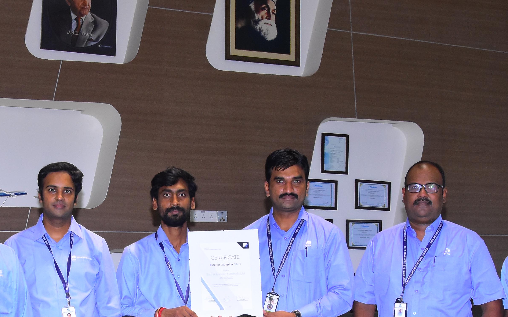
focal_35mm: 80
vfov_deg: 16.0
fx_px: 1111
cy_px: 301
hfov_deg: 25.6
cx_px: 162
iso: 1600
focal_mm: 21
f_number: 6.3
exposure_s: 1/125
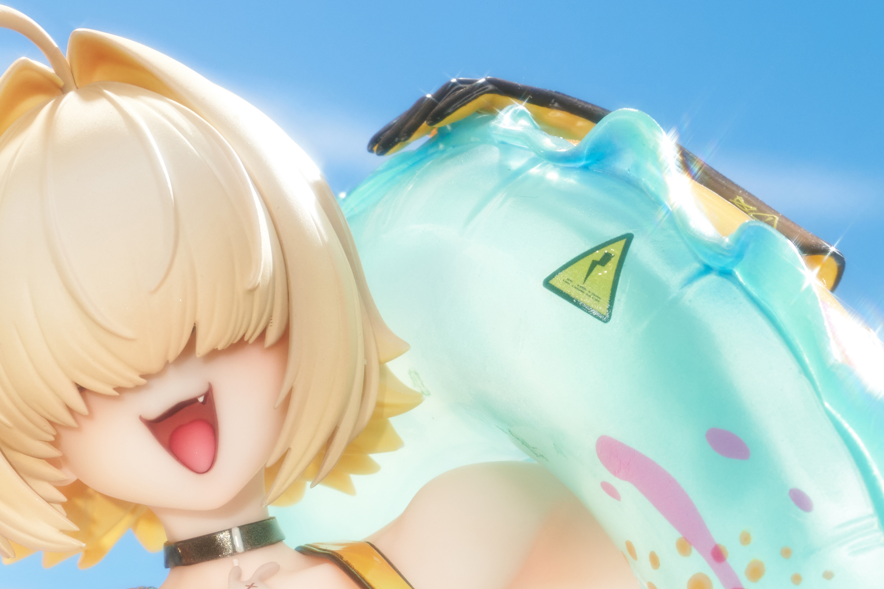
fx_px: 5598
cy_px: 904
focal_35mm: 228
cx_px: 256
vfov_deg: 6.0
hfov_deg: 9.0
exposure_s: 1/6
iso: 400
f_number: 11
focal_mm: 65
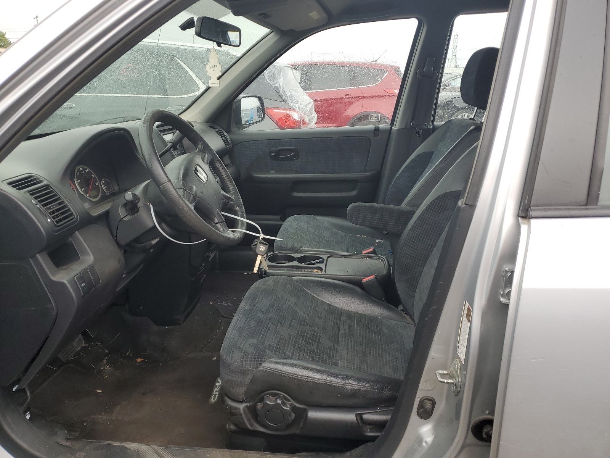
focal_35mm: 26
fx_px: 458
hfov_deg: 67.3
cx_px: 305
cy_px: 229
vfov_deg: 53.1
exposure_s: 1/294
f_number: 1.5
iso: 50
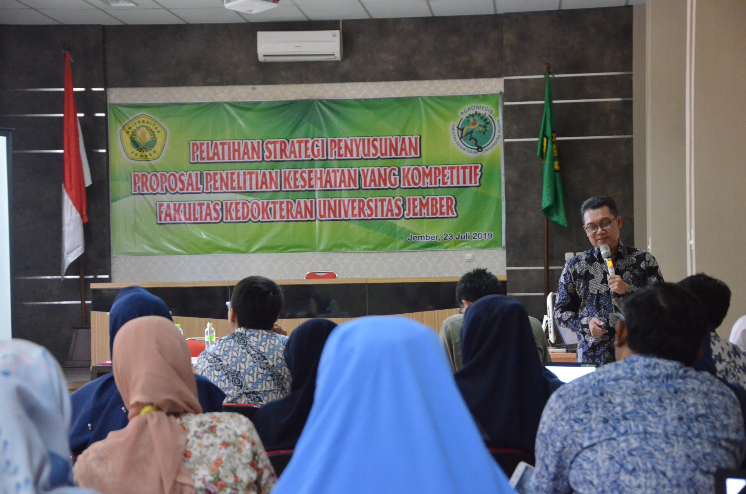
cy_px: 247
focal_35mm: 75
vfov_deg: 18.1
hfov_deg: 27.0
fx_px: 1551
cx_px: 373
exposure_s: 1/40
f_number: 5
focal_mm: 50
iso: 5000
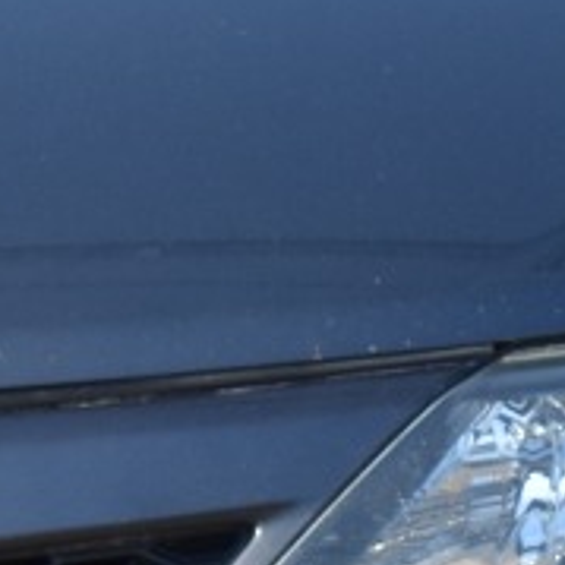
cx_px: 202
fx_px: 10212
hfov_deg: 3.2
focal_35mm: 553
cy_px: 376
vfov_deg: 3.2
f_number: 8
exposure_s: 1/250
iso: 220
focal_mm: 48
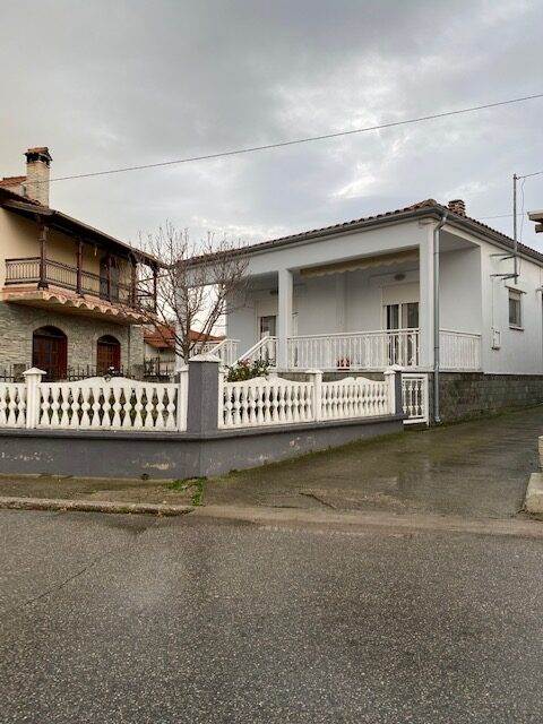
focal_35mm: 26
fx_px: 544
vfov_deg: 67.3
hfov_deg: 53.1
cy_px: 362
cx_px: 272
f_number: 1.8
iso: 32
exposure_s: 1/273
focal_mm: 4.25
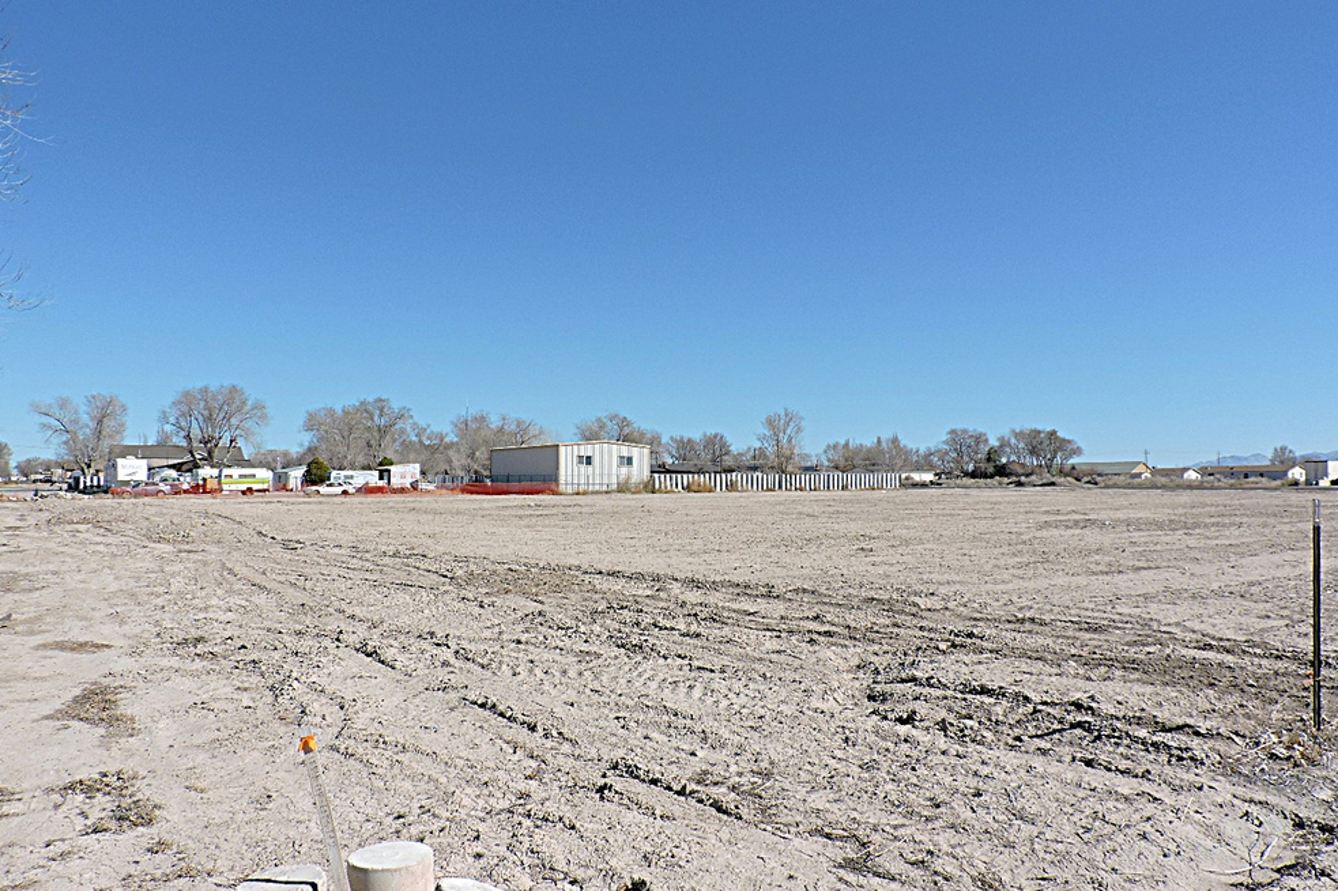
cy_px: 468
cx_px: 671
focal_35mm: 26
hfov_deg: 69.4
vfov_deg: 49.5
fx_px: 966
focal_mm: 4.3
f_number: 3.7
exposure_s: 1/1250
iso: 100
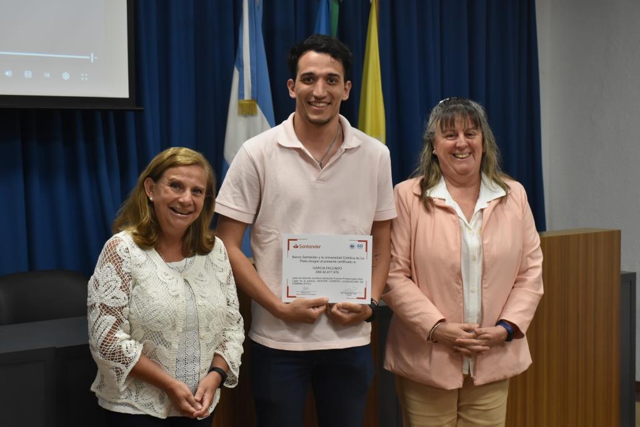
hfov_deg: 31.9
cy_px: 214
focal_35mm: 63
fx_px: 1120
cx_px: 320
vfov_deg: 21.6
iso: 1600
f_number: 5.6
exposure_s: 1/125
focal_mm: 42
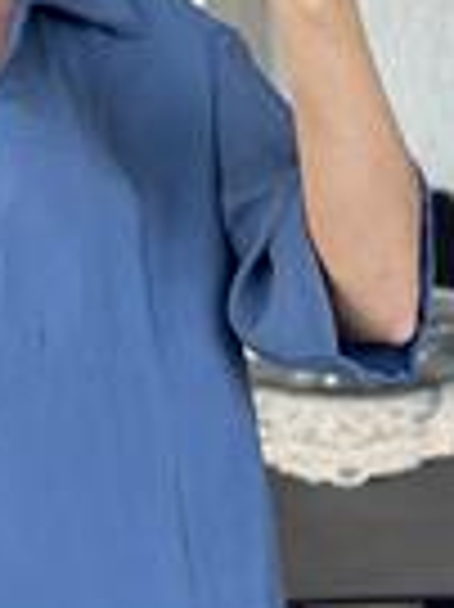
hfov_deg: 8.2
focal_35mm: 180
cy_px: 369
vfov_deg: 11.0
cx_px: -36
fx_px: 3153
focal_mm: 6.86
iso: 125
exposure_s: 1/60
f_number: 1.78
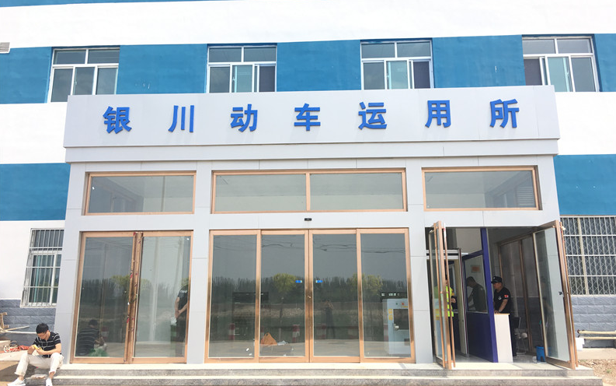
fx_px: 521
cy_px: 181
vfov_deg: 40.6
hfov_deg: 61.2
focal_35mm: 31
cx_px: 308
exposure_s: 1/1068
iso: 25
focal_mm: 4.15
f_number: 2.2
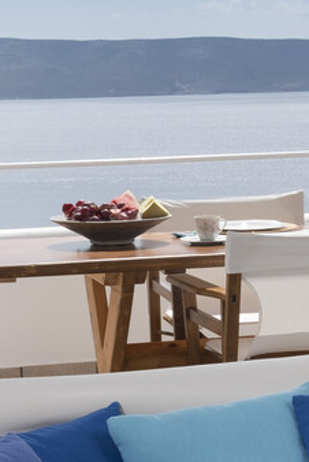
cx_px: 276
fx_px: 1400
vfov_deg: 18.2
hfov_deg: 12.5
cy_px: 476
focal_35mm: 109
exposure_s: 1/220
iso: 200
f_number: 11
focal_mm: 24
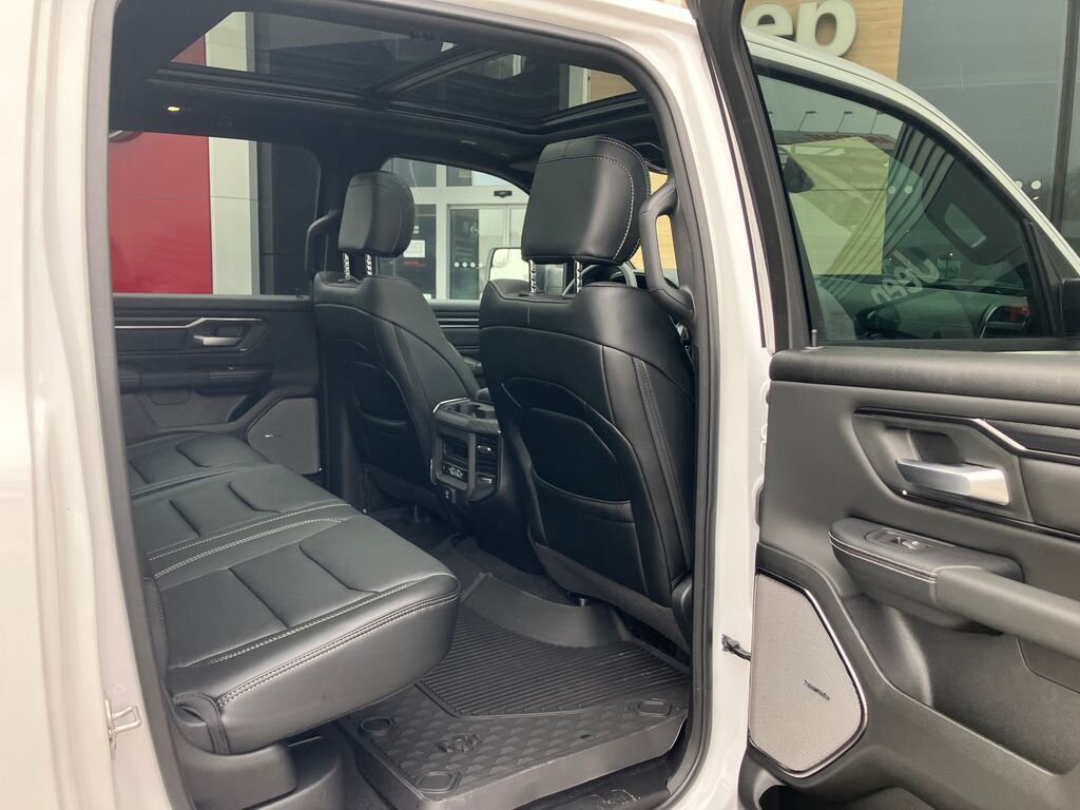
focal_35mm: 28
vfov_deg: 49.7
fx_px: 874
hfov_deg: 63.4
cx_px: 540
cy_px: 405
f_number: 1.8
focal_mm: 3.99
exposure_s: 1/121
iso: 64
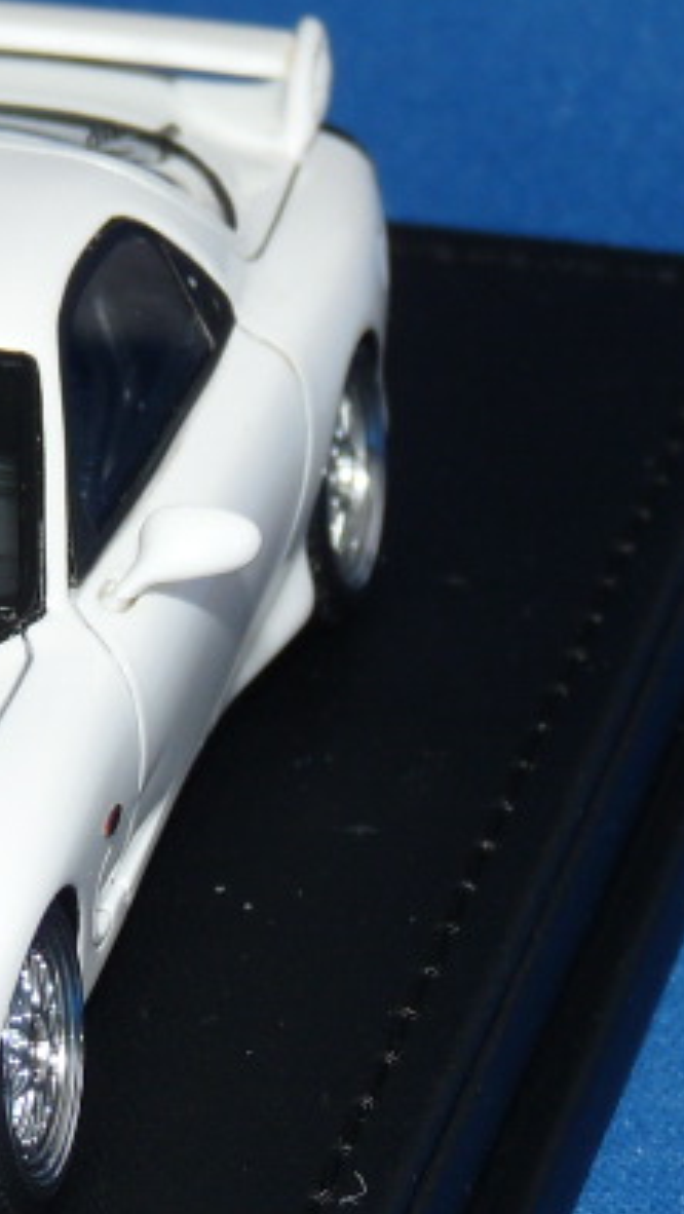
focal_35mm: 230
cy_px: 653
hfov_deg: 5.3
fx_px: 7406
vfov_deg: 9.4
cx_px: -210
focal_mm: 13.3
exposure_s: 1/40
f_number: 3.4
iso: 100
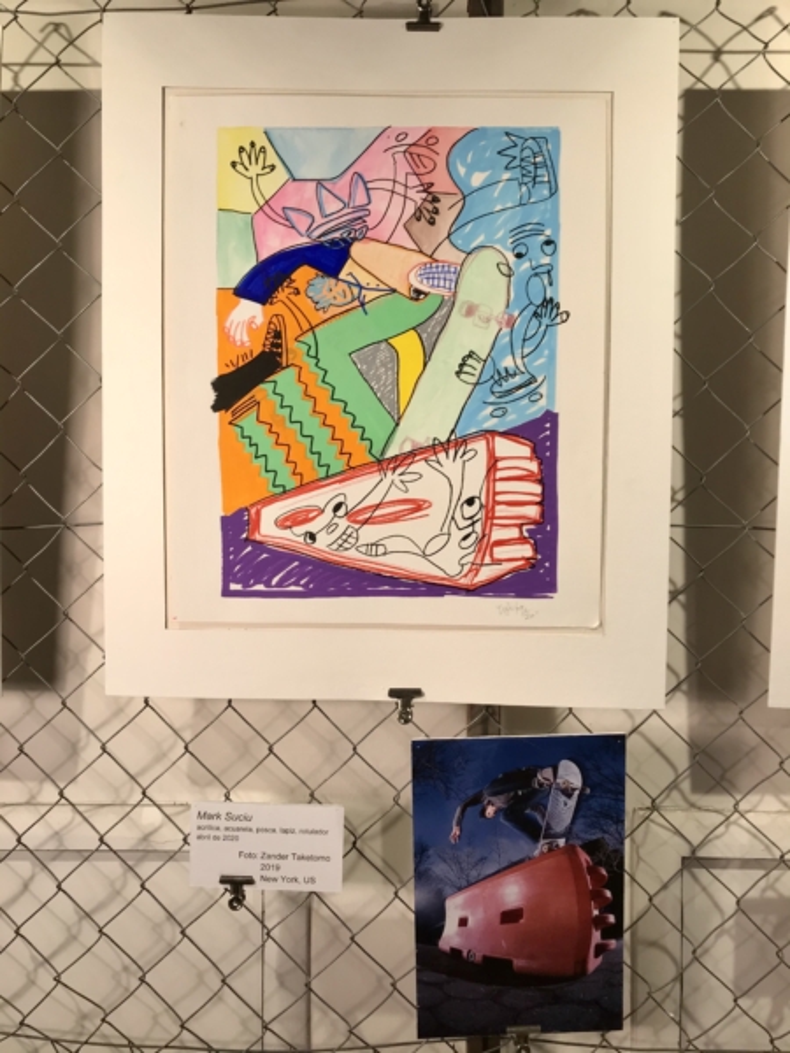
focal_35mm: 28
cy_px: 526
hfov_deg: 49.7
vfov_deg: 63.4
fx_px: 852
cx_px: 395
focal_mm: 3.99
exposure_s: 1/50
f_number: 1.8
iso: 25
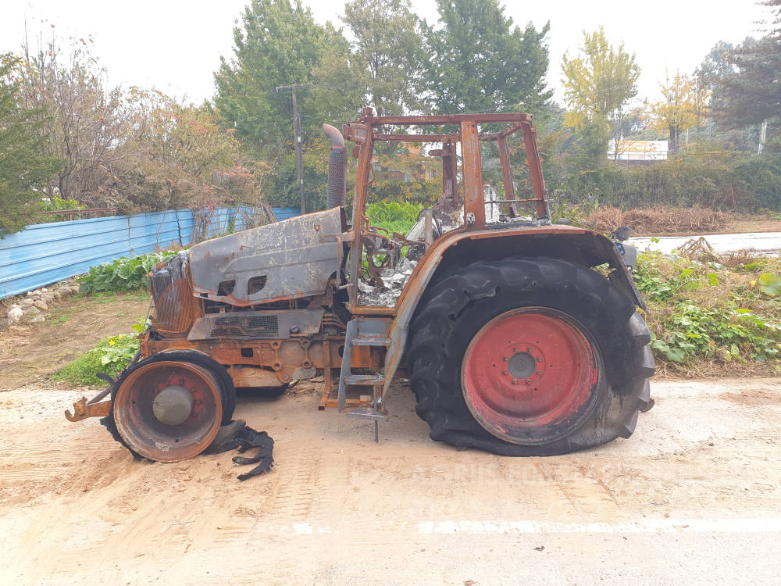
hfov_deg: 67.3
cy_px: 293
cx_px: 390
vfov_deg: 53.1
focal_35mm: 26
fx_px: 587
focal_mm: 4.3
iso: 50
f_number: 2.4
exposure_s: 1/272
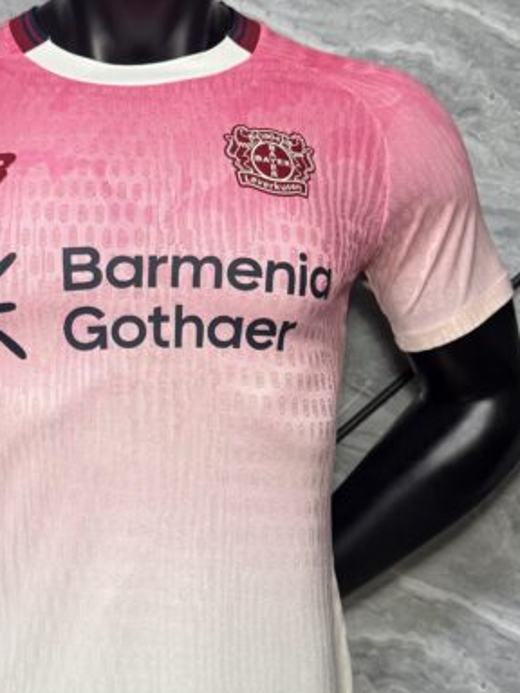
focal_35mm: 50
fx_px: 1001
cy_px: 343
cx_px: 126
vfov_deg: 38.2
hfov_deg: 28.6
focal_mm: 6.76
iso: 200
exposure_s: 1/83
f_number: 1.78
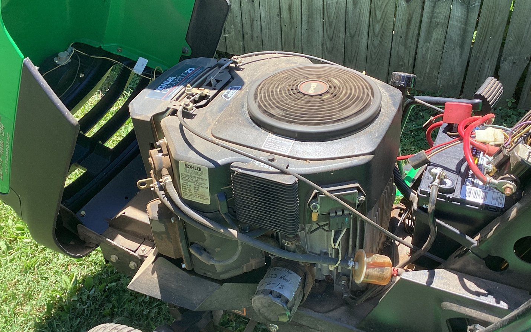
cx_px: 275
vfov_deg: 36.3
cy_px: 158
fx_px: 506
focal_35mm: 35
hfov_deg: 55.3
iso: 25
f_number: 2.4
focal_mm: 3.3
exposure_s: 1/223
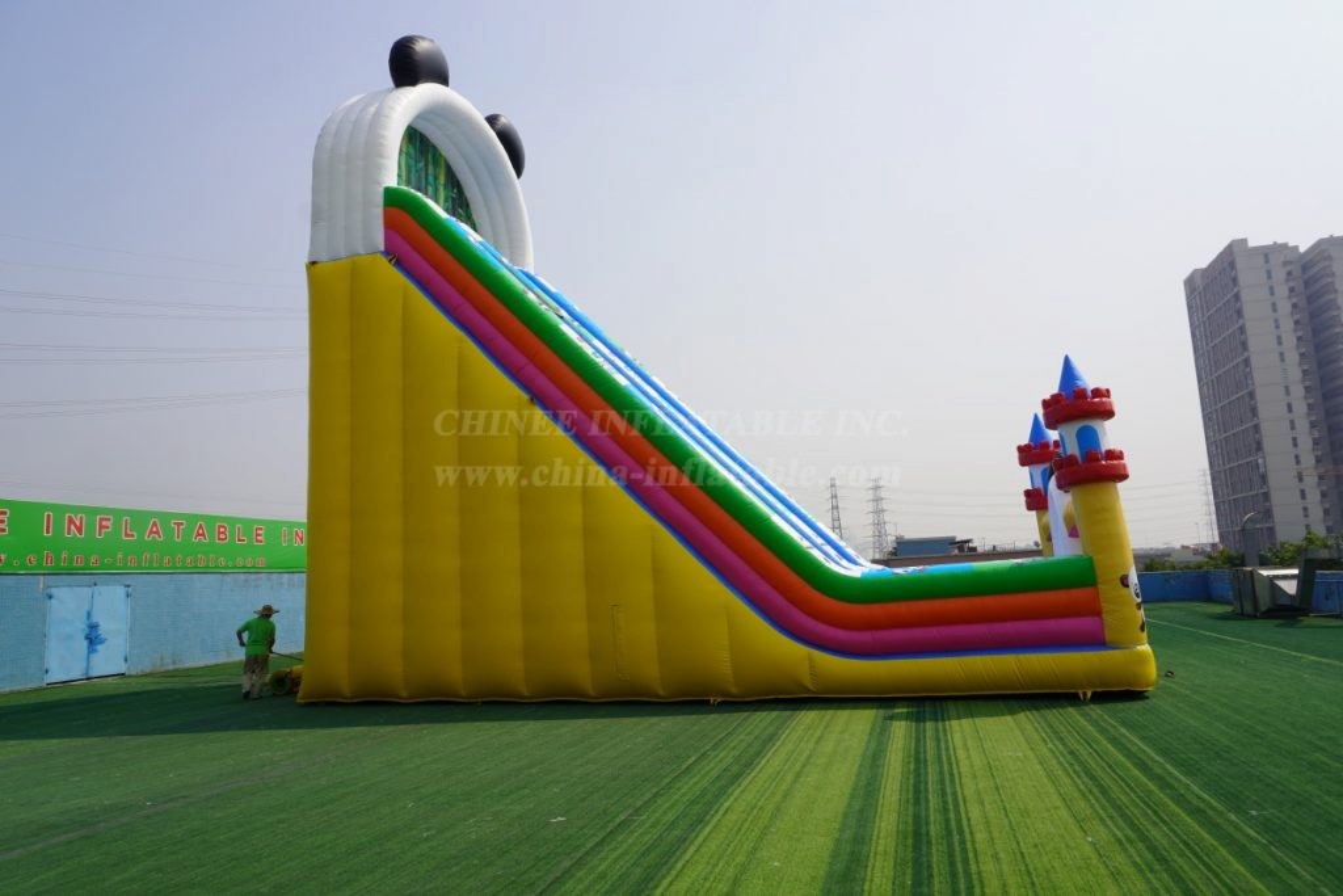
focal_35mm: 24
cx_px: 672
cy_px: 448
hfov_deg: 73.7
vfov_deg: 53.1
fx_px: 895
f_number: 10
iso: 100
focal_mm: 16
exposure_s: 1/200
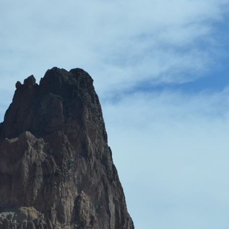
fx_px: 1514
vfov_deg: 8.6
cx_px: 65
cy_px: 187
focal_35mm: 202
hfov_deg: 8.6
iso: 200
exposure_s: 1/400
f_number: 10
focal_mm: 55
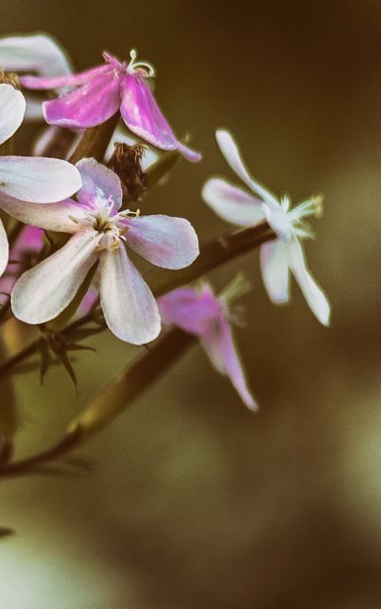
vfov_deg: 6.3
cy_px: 283
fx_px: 5563
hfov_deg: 3.9
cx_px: -219
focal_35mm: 335
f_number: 4.5
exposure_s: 1/125
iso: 125
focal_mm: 105
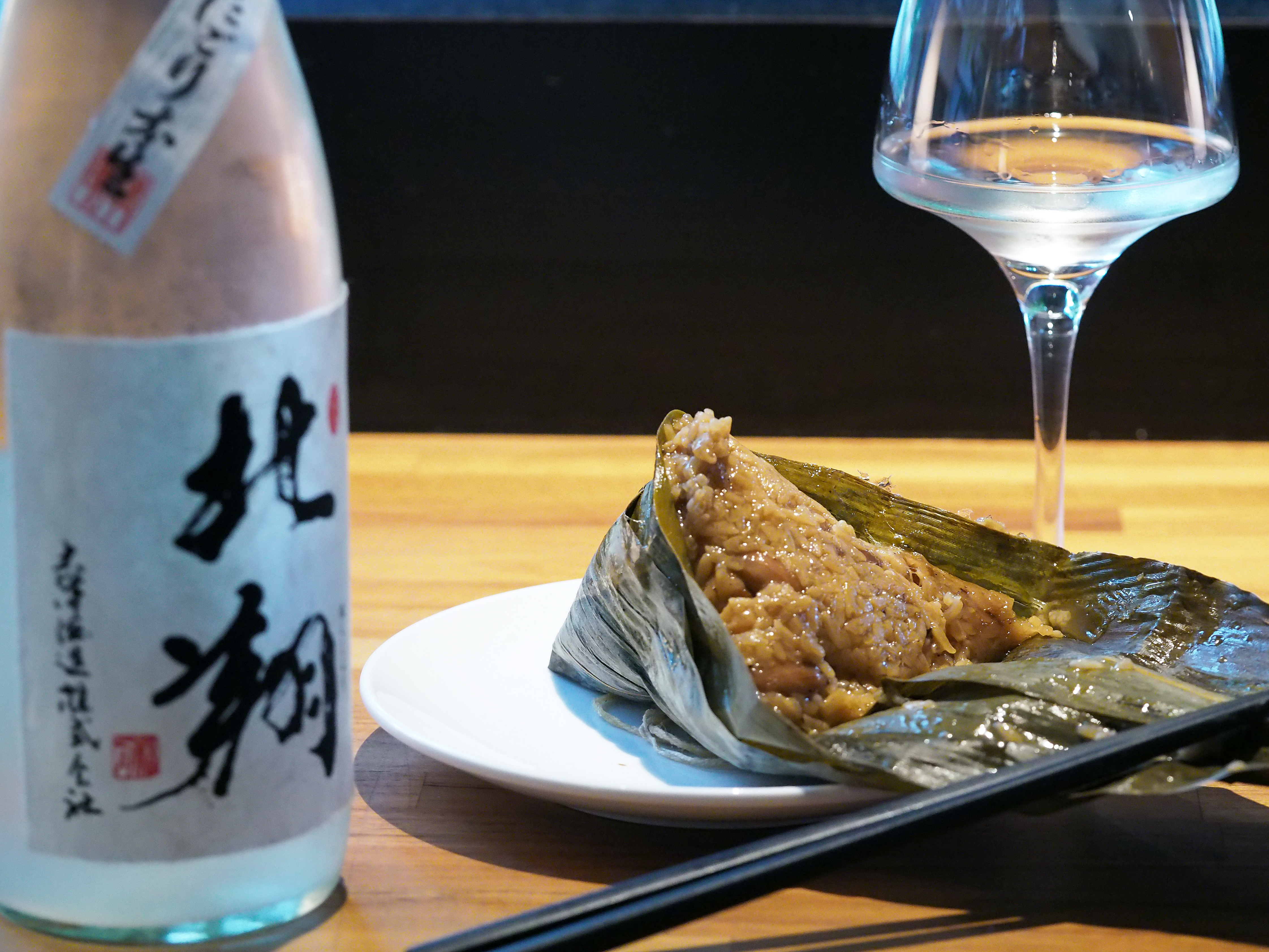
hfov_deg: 16.4
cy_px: 476
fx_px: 4399
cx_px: 634
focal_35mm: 120
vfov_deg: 12.3
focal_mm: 60
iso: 3200
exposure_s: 1/125
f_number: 4
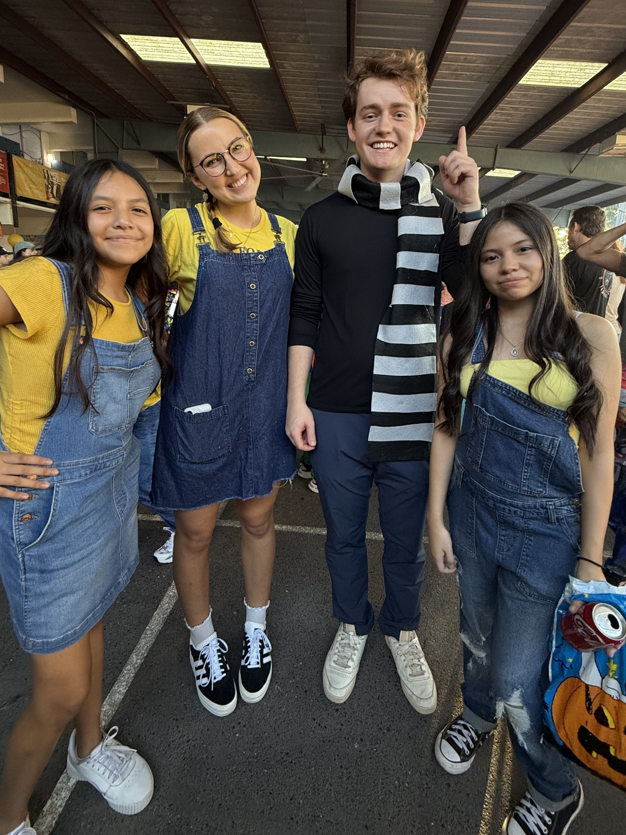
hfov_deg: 74.7
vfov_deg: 90.1
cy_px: 344
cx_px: 310
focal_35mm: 17
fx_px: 410
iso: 250
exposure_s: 1/99
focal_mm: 2.22
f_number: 2.2
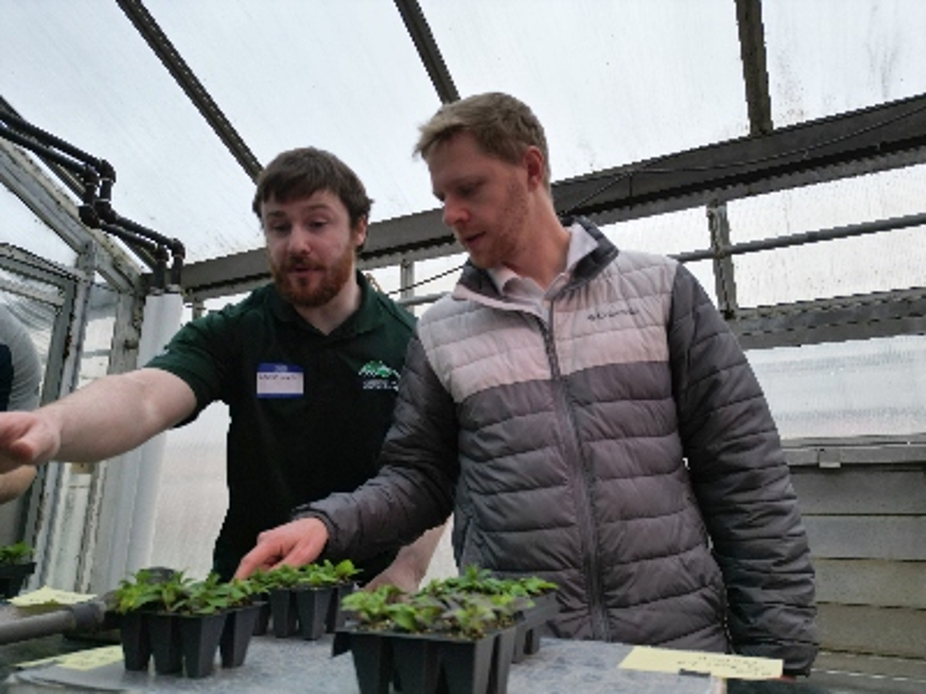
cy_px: 347
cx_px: 463
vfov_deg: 56.8
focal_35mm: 24
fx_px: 642
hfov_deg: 71.6
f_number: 1.7
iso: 100
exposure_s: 1/725
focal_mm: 6.72
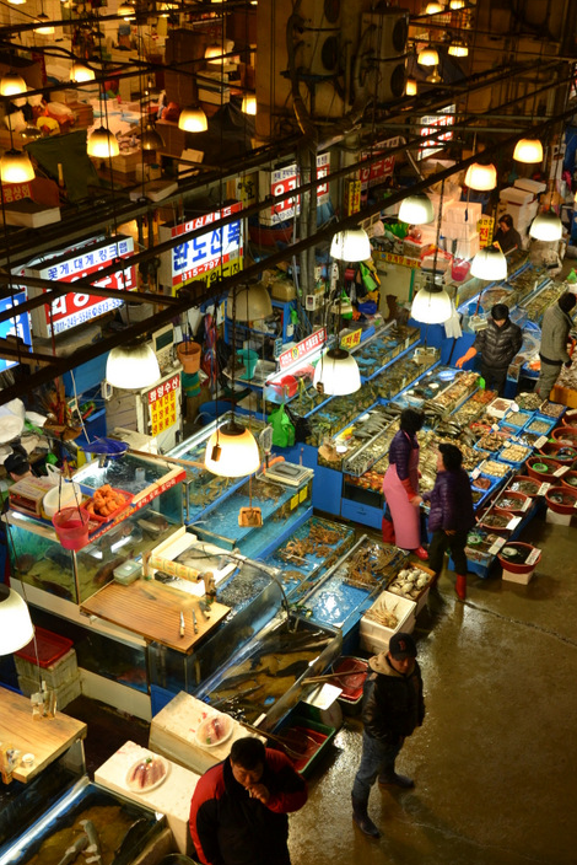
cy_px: 521
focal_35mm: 46
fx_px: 1105
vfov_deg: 42.5
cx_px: 357
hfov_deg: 29.2
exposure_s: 1/30
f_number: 5.6
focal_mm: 24
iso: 500
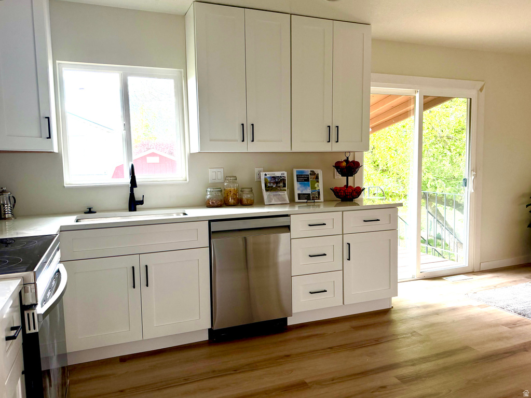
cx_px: 266
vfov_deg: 56.8
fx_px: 368
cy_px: 199
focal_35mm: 24
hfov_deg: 71.6
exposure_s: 1/164
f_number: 1.78
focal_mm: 6.76
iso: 200
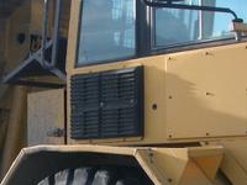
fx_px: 799
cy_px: 148
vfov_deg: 13.2
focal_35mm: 112
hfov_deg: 17.4
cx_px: 38
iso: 50
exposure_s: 1/250
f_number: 4.3
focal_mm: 5.8
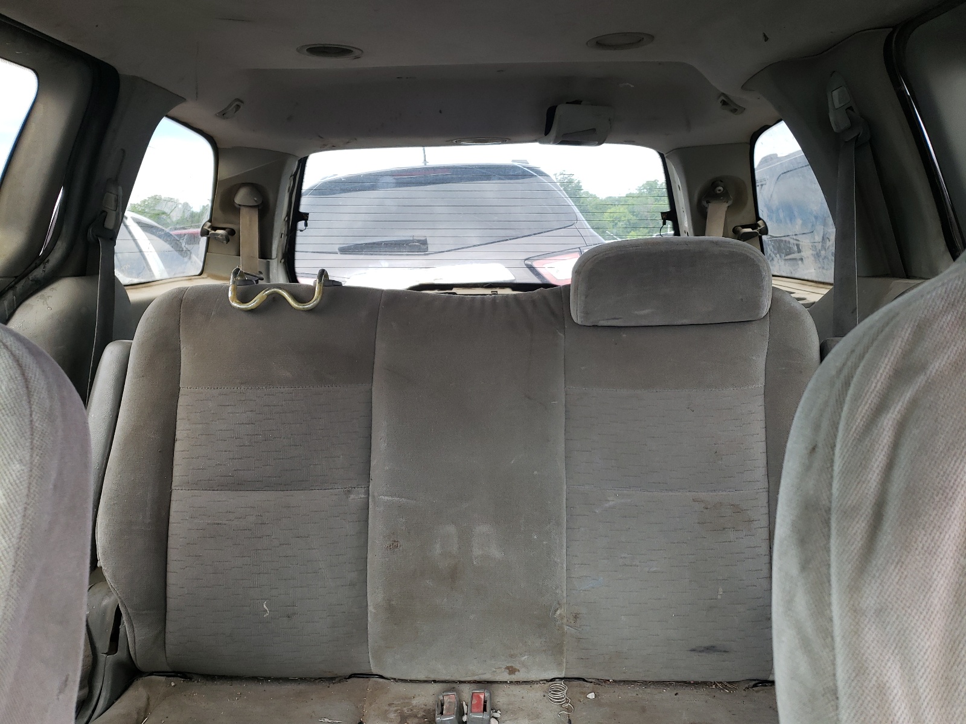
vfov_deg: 53.1
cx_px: 483
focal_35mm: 26
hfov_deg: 67.3
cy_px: 362
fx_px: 726
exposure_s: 1/100
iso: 68
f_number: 1.5
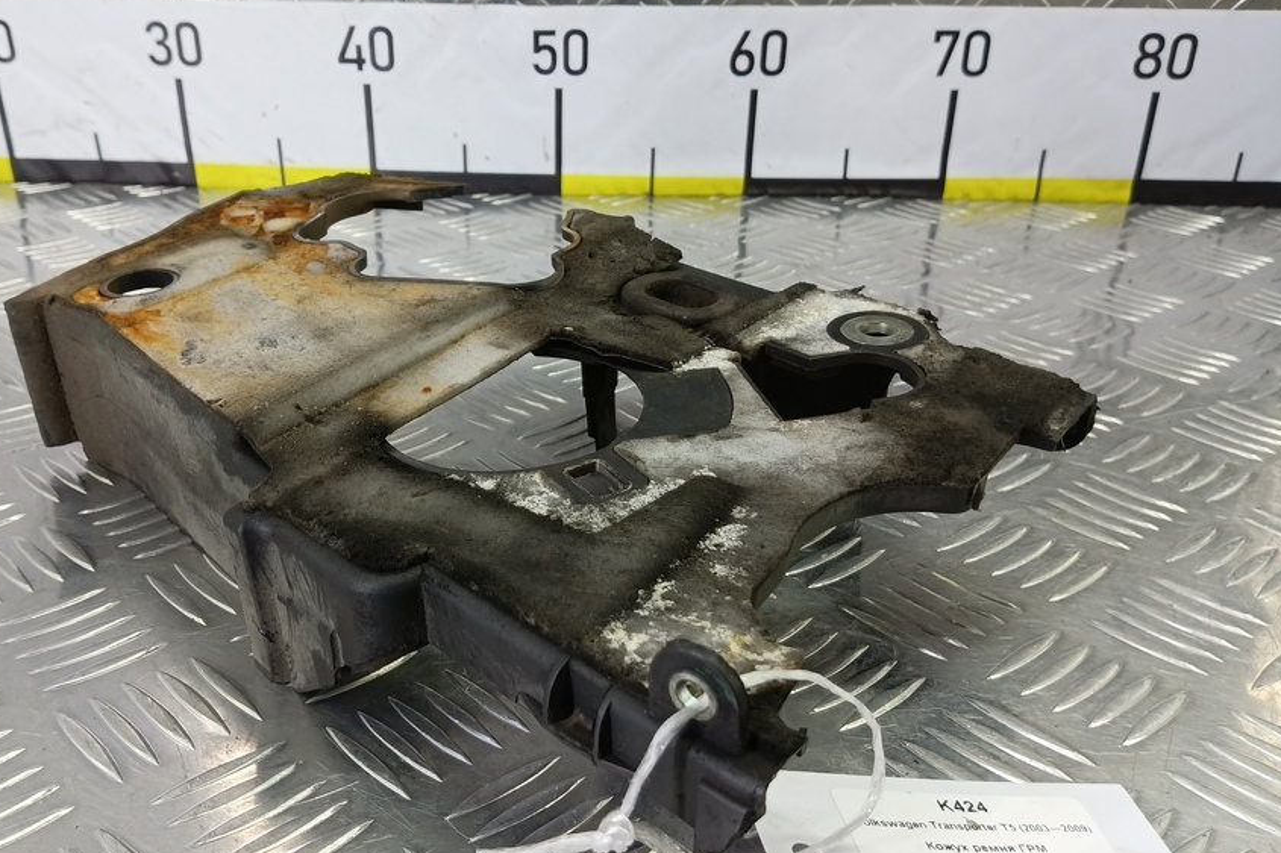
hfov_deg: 63.3
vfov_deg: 44.9
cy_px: 450
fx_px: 1032
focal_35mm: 29
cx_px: 535
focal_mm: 4.11
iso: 177
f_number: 1.6
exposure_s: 1/50
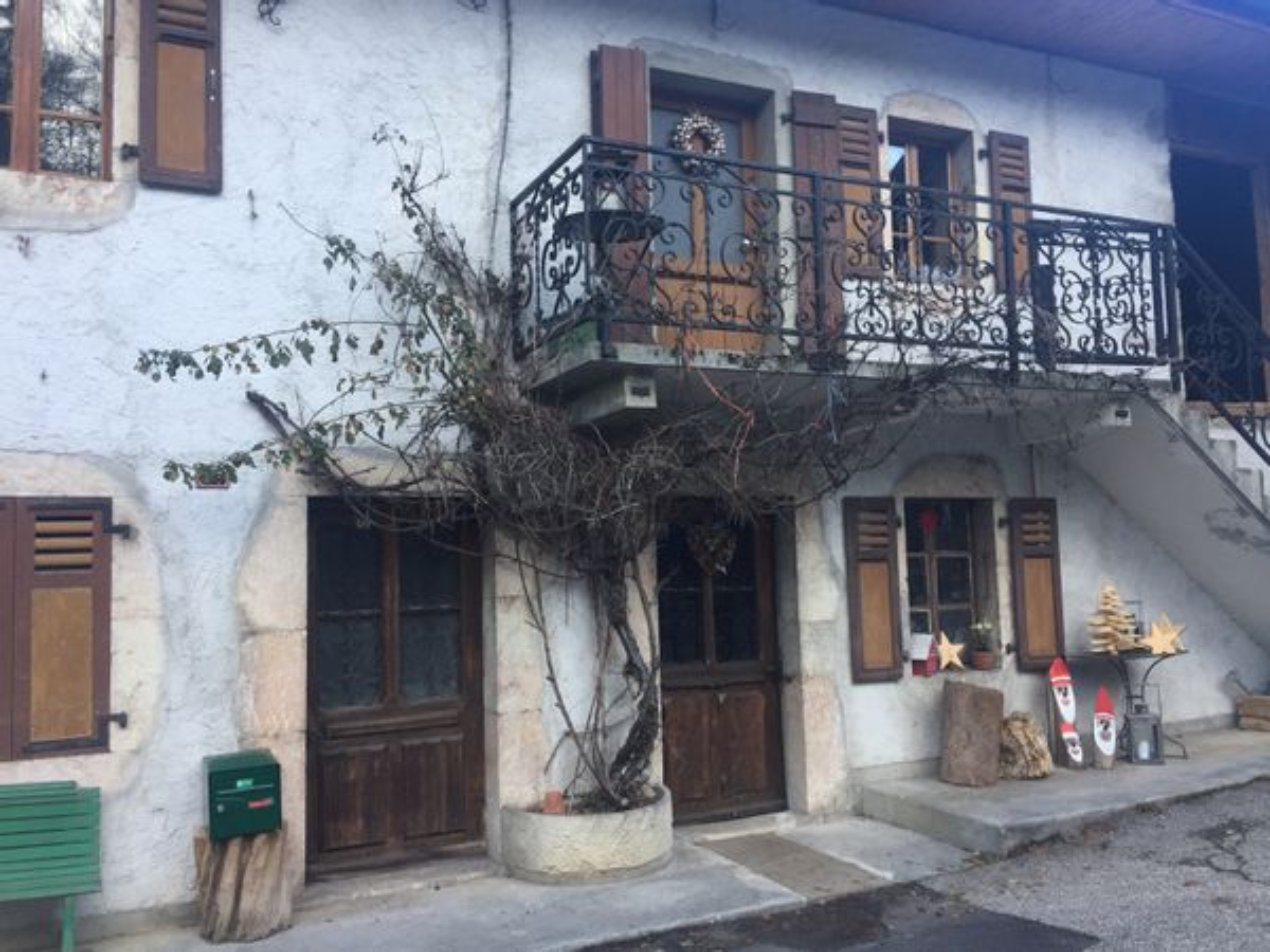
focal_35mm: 29
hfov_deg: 61.7
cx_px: 635
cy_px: 476
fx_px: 1064
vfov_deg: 48.2
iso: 50
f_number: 2.2
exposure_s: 1/100
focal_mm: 4.15
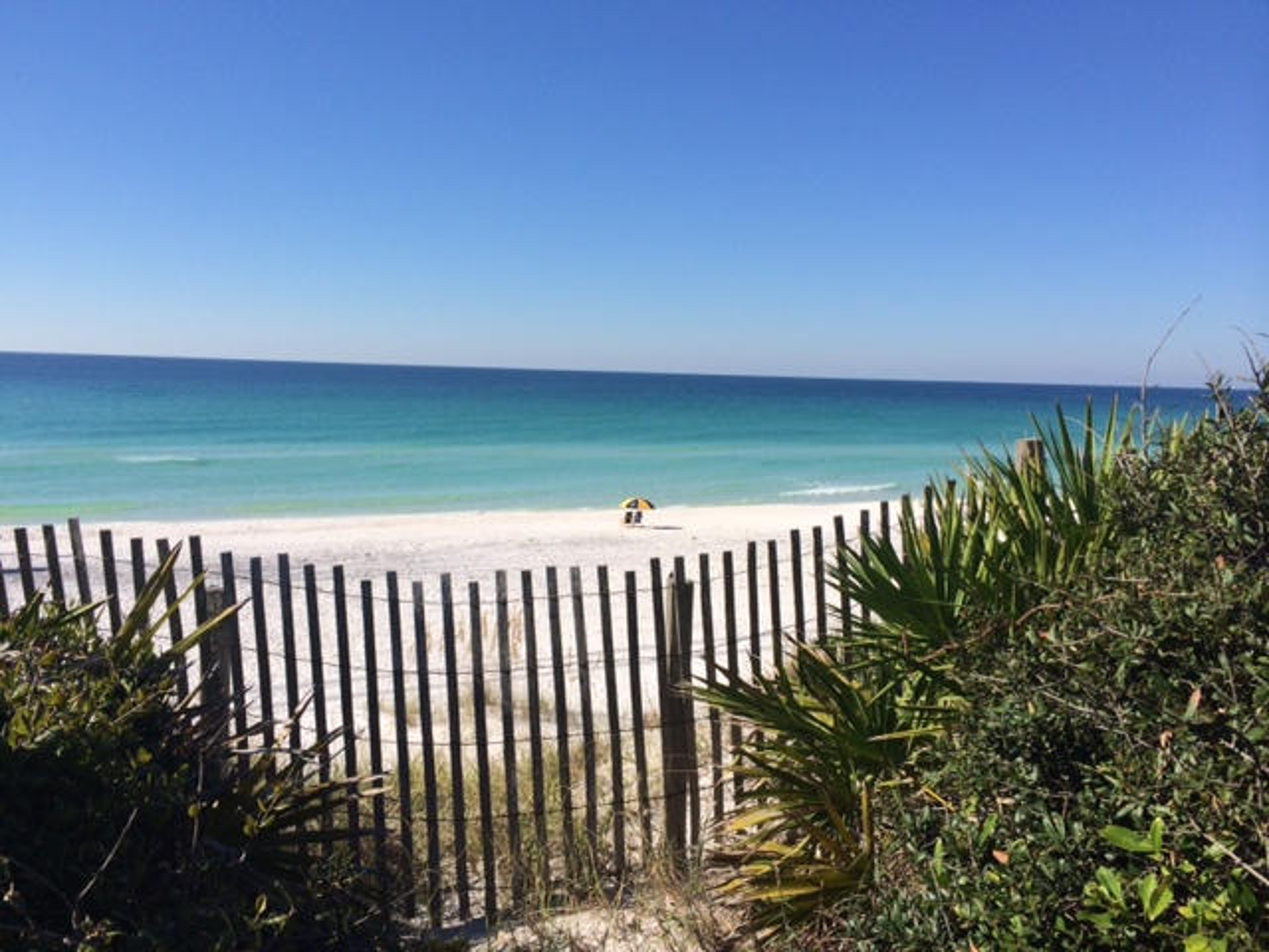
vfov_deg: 46.8
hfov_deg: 60.0
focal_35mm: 30
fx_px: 1100
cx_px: 634
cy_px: 476
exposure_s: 1/3425
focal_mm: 4.12
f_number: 2.2
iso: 40
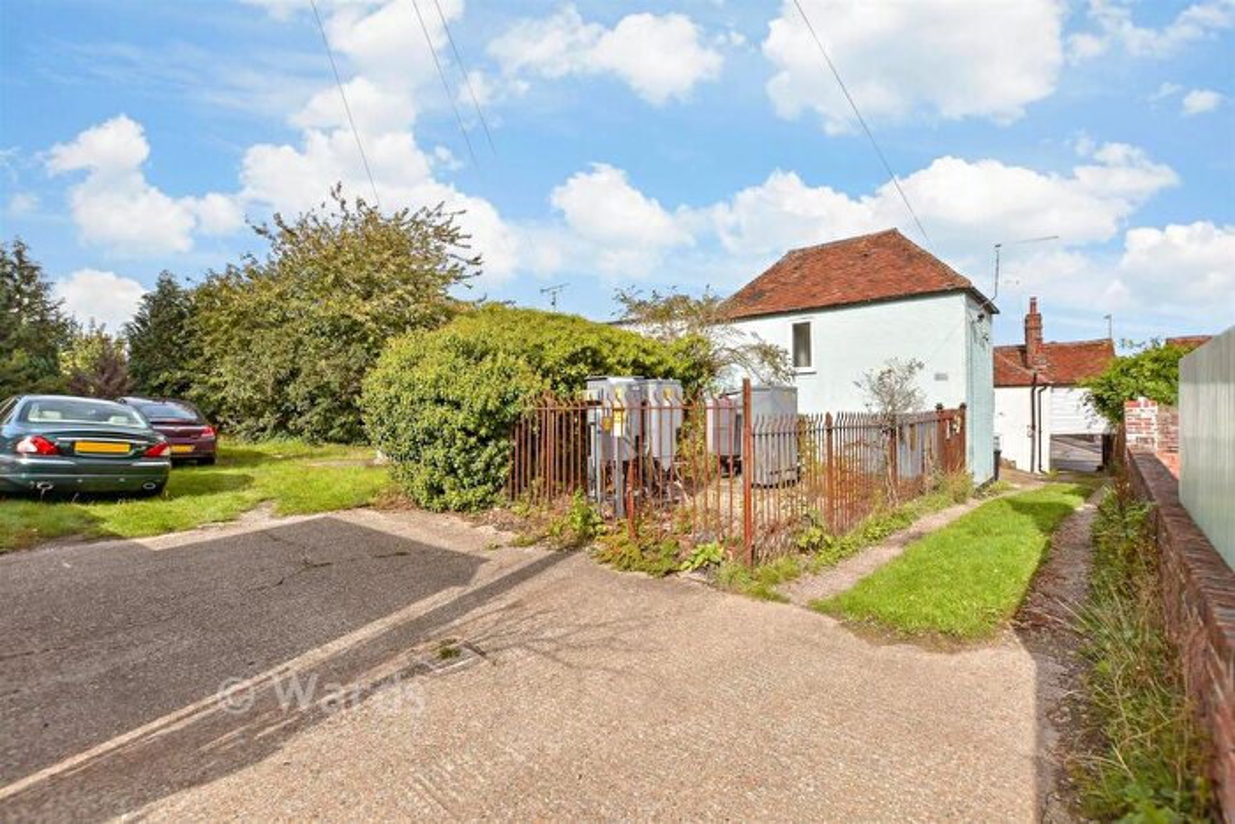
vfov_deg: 77.4
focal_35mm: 15
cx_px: 618
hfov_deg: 100.4
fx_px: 515
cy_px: 412
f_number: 8
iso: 200
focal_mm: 10
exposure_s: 1/320
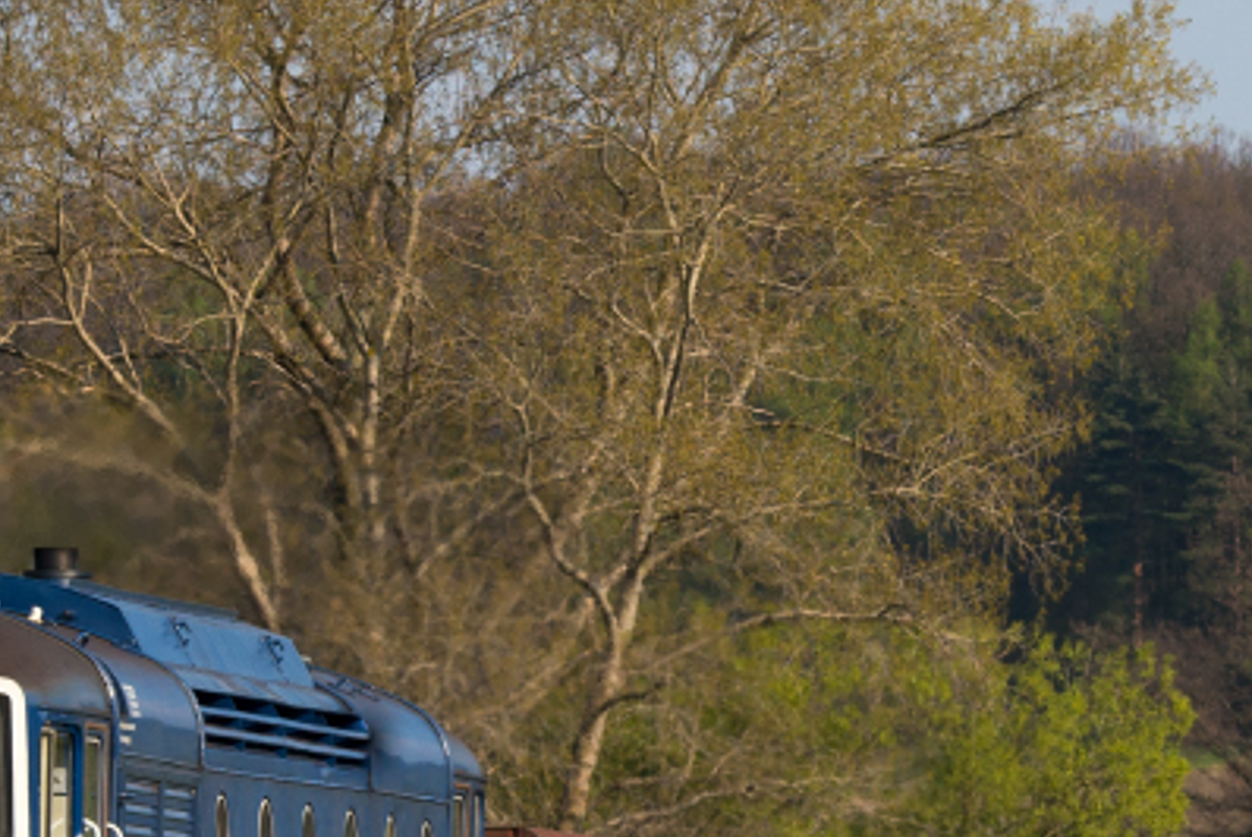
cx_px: 749
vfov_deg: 2.8
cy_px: 654
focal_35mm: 488
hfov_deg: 4.2
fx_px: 16983
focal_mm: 107.5
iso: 200
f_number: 7.1
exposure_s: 1/500
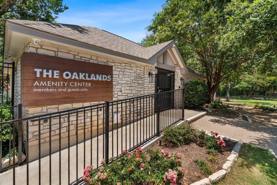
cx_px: 138
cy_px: 92
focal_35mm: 16
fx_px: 127
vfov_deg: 72.1
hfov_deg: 95.0
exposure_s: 1/80
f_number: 8
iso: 100
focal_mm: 16.5
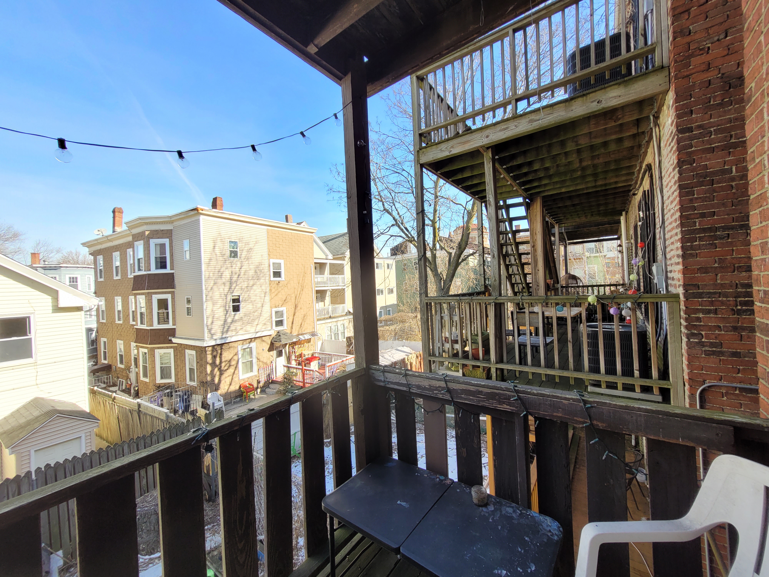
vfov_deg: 89.9
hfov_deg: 106.2
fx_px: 289
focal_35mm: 13
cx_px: 384
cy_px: 288
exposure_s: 1/298
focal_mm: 1.74
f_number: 2.2
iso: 40
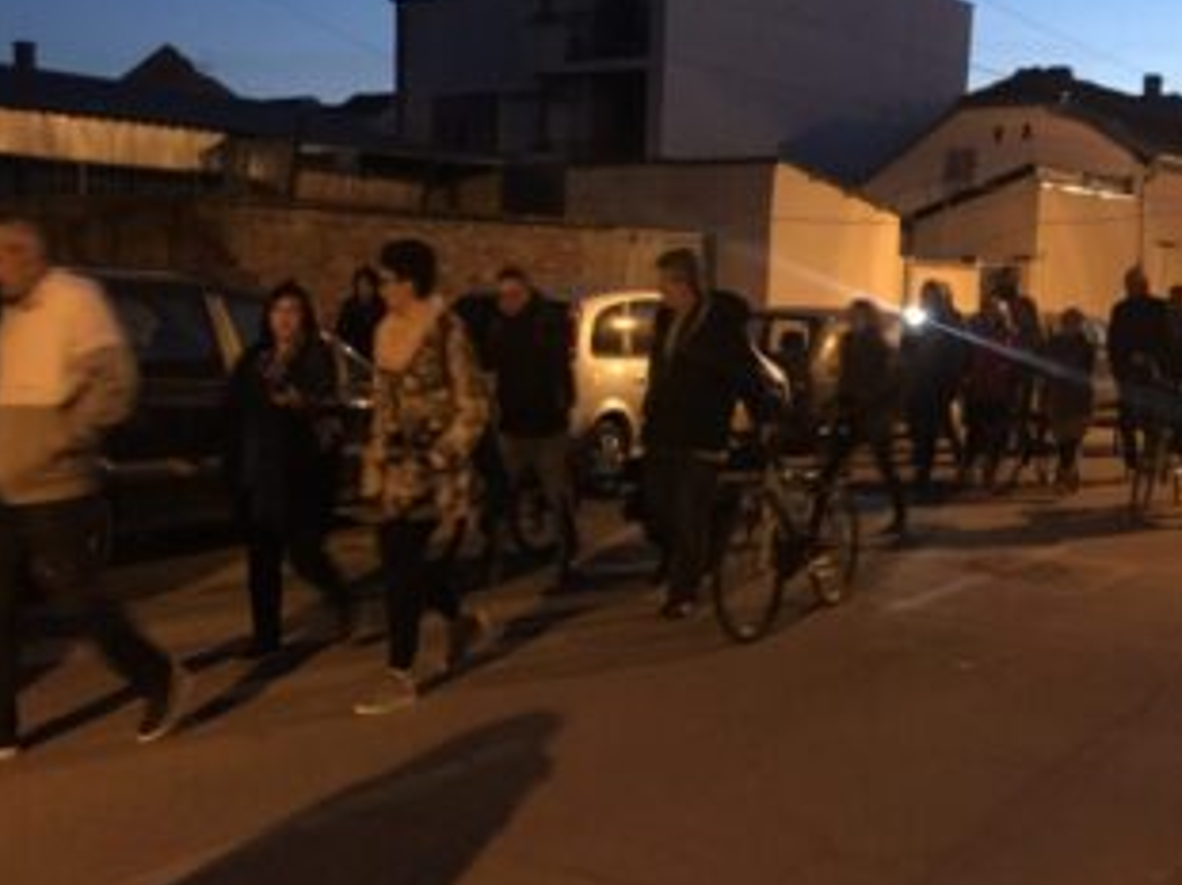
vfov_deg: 31.5
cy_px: 439
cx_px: 555
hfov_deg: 41.3
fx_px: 1570
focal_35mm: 46
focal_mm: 4.15
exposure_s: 1/17
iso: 640
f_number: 2.2
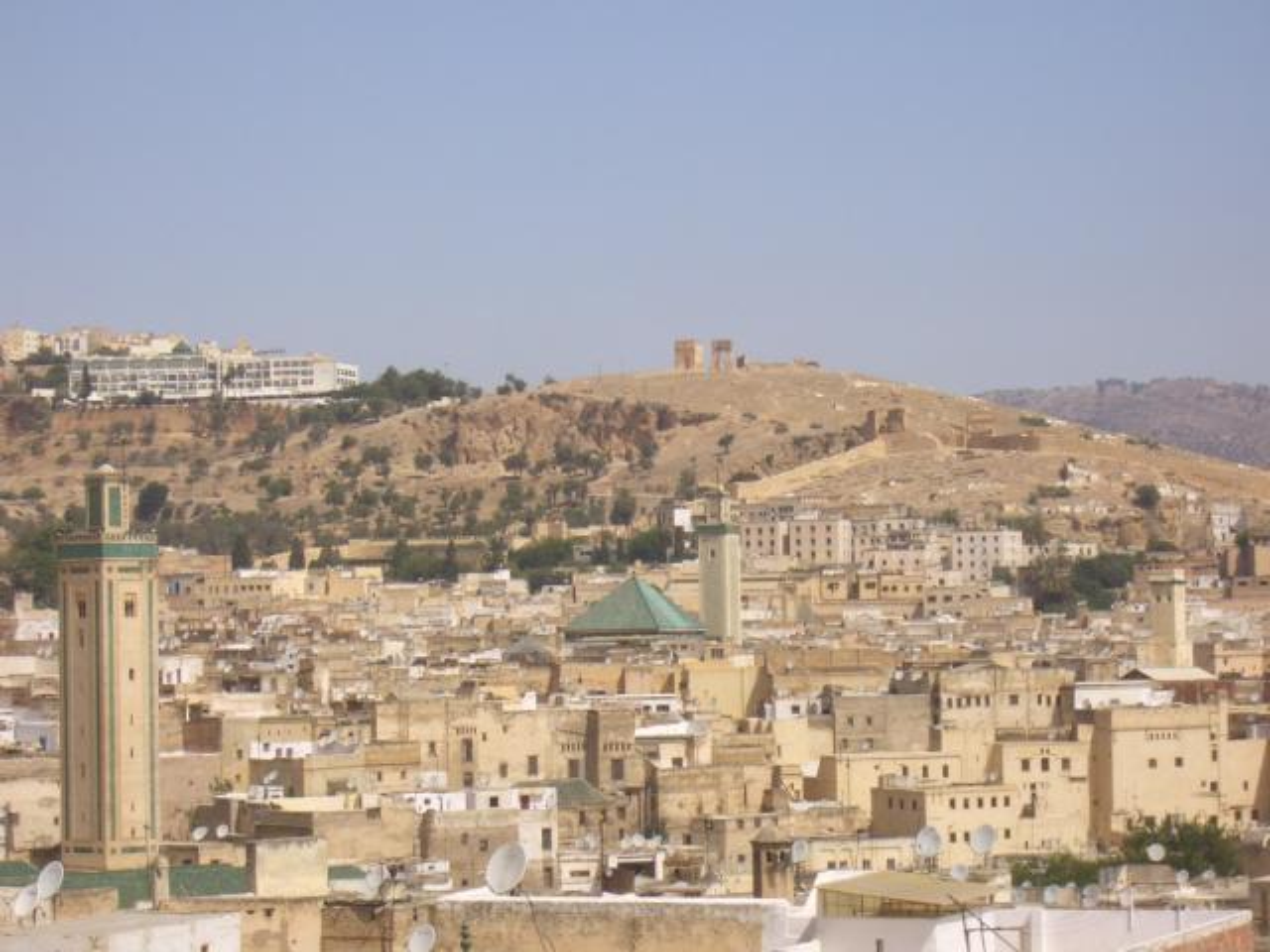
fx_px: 3852
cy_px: 476
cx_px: 635
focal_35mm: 105
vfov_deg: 14.1
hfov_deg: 18.7
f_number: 7.7
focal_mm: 17.4
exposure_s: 1/200
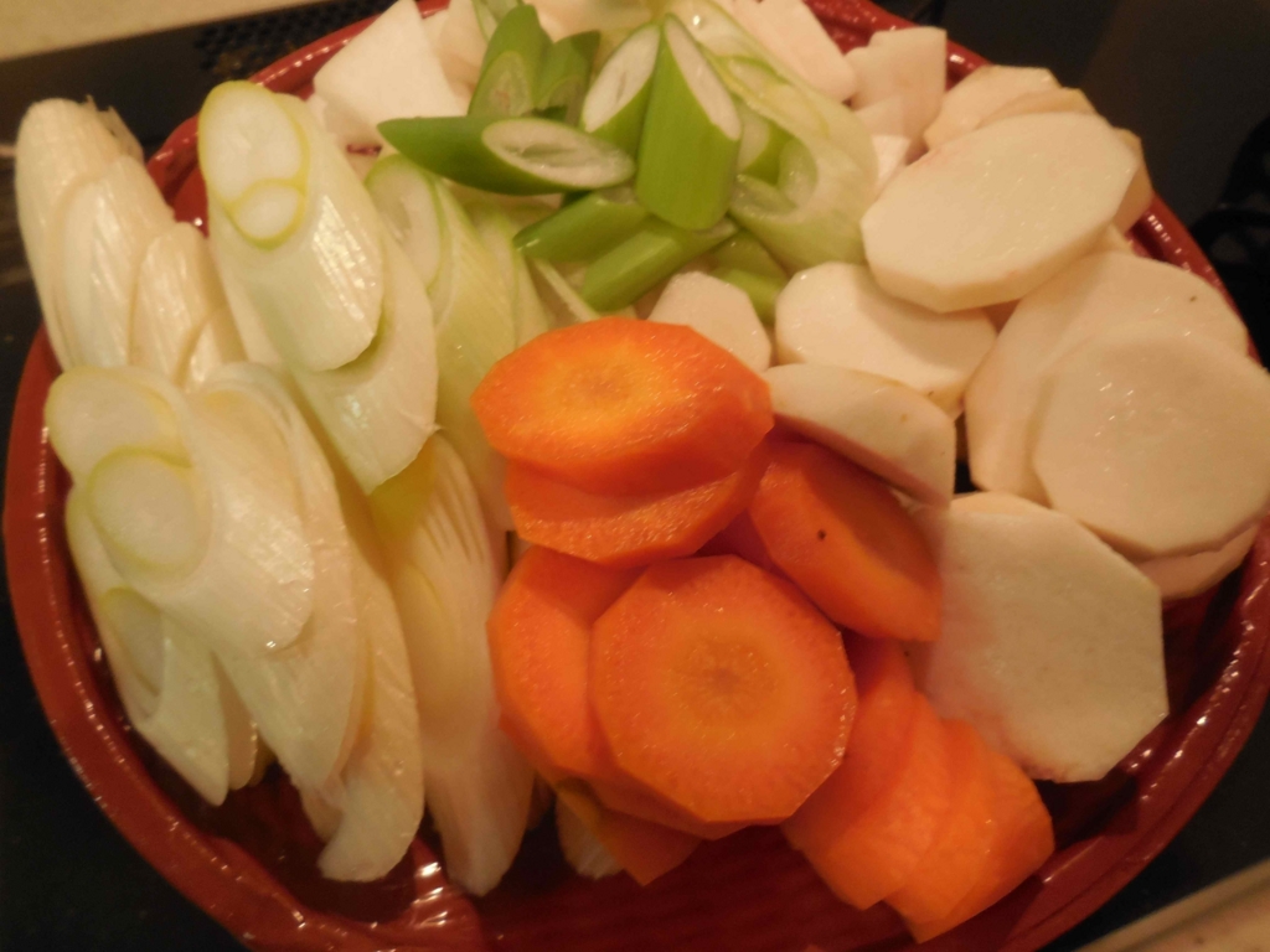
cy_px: 476
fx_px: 917
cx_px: 635
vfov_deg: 54.9
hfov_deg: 69.4
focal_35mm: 25
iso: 320
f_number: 3.1
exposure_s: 1/30
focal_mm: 4.5
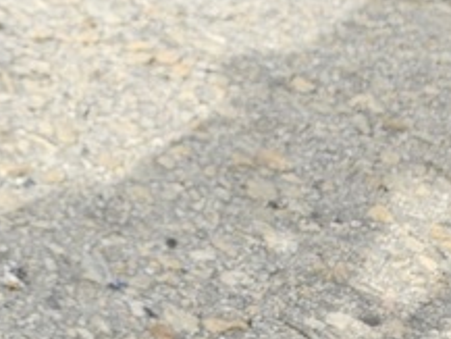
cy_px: -137
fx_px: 1382
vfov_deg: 13.3
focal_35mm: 106
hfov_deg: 15.3
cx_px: -424
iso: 25
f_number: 1.8
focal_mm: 5.4
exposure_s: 1/929
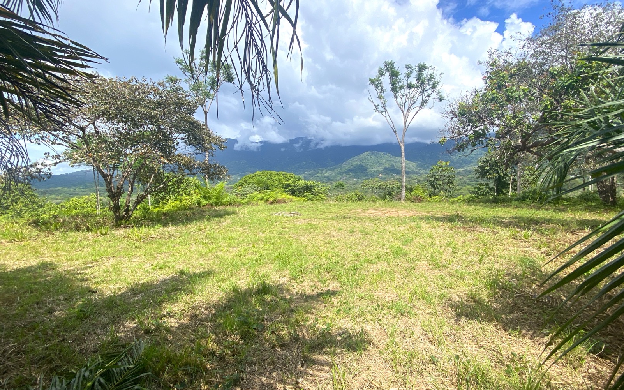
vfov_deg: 71.2
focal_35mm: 16
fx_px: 272
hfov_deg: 97.8
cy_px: 191
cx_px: 313
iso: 20
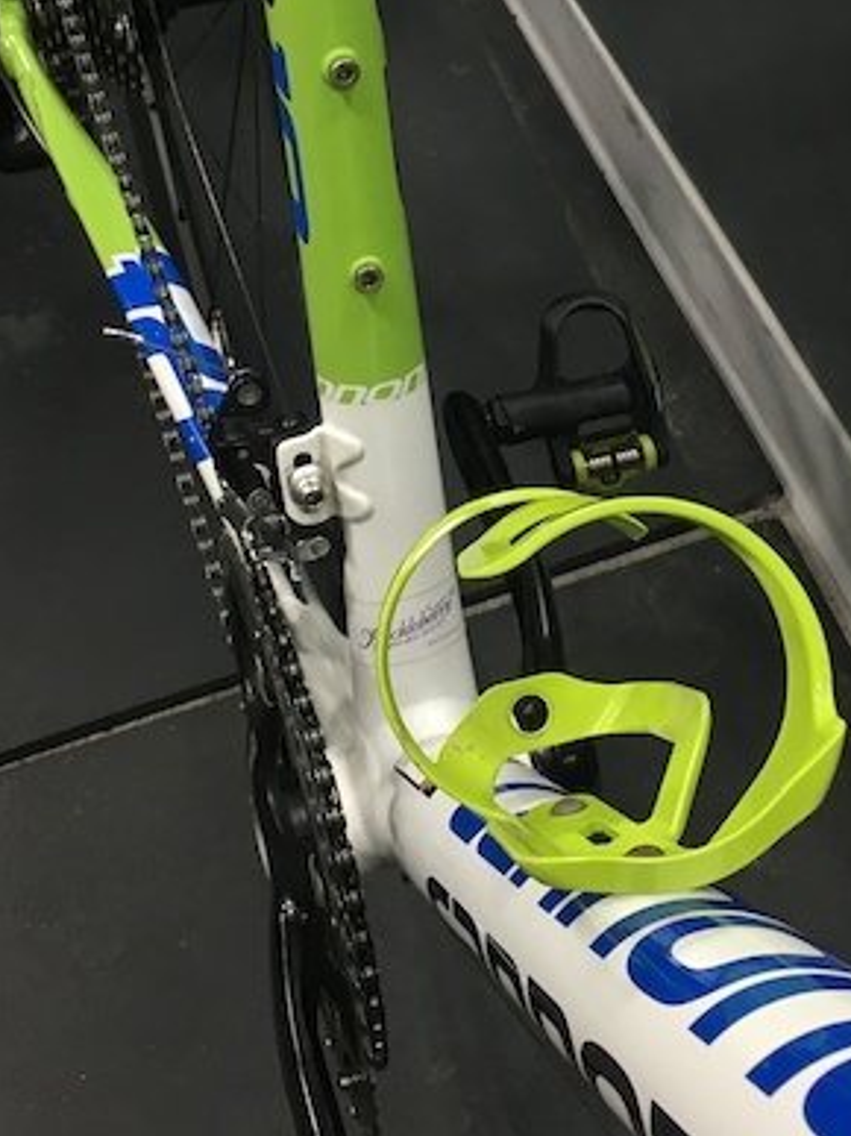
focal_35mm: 60
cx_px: 496
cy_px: 341
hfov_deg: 24.4
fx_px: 1968
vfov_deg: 31.8
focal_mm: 4.15
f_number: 2.2
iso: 64
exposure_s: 1/30
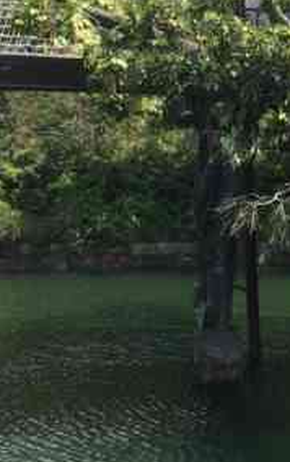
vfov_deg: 20.6
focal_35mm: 101
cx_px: 386
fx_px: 1275
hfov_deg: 12.5
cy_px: 206
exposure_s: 1/879
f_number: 2.2
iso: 32
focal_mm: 4.15
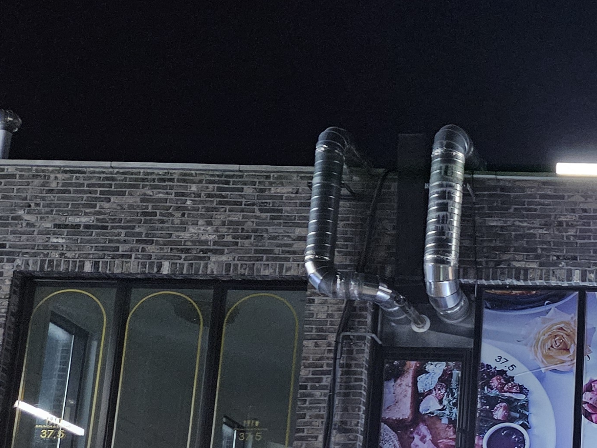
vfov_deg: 21.0
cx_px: 799
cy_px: 474
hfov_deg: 24.7
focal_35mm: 67
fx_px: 1156
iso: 800
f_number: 1.8
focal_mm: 5.4
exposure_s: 1/120
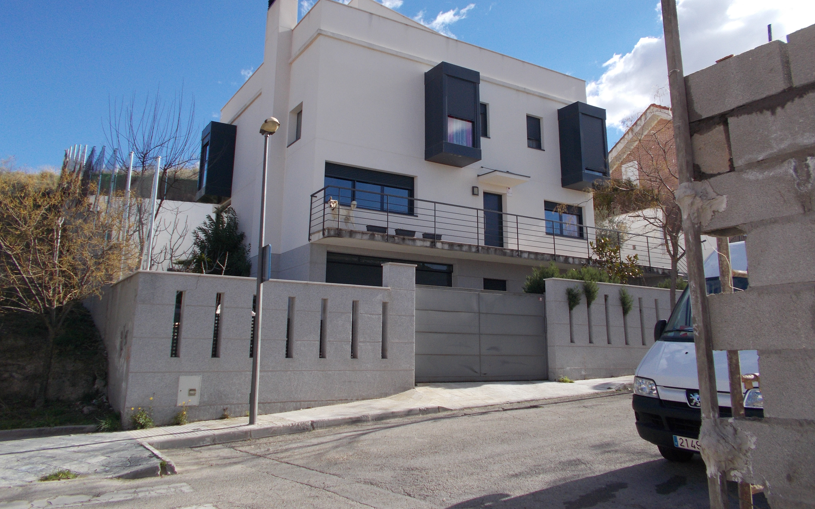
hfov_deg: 66.5
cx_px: 410
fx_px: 622
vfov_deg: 44.3
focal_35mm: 28
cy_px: 201
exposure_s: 1/160
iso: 80
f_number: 8
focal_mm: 4.6
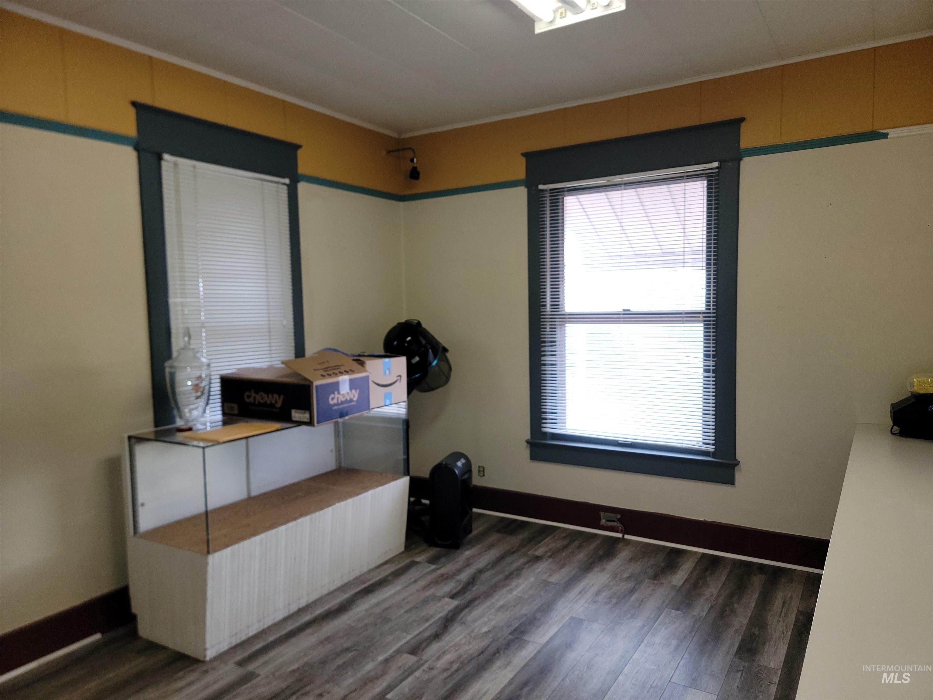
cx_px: 466
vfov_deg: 56.8
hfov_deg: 71.6
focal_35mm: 24
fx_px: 647
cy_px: 350
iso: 80
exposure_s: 1/41.2
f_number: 1.8
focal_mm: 6.7
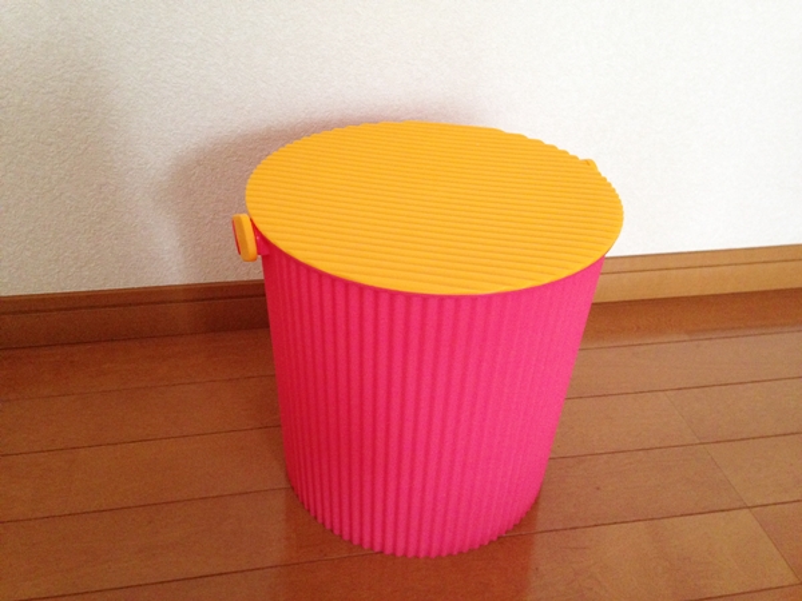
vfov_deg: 42.9
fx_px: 765
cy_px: 300
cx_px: 401
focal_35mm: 33
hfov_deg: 55.4
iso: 320
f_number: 2.4
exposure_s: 1/20
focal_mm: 4.12
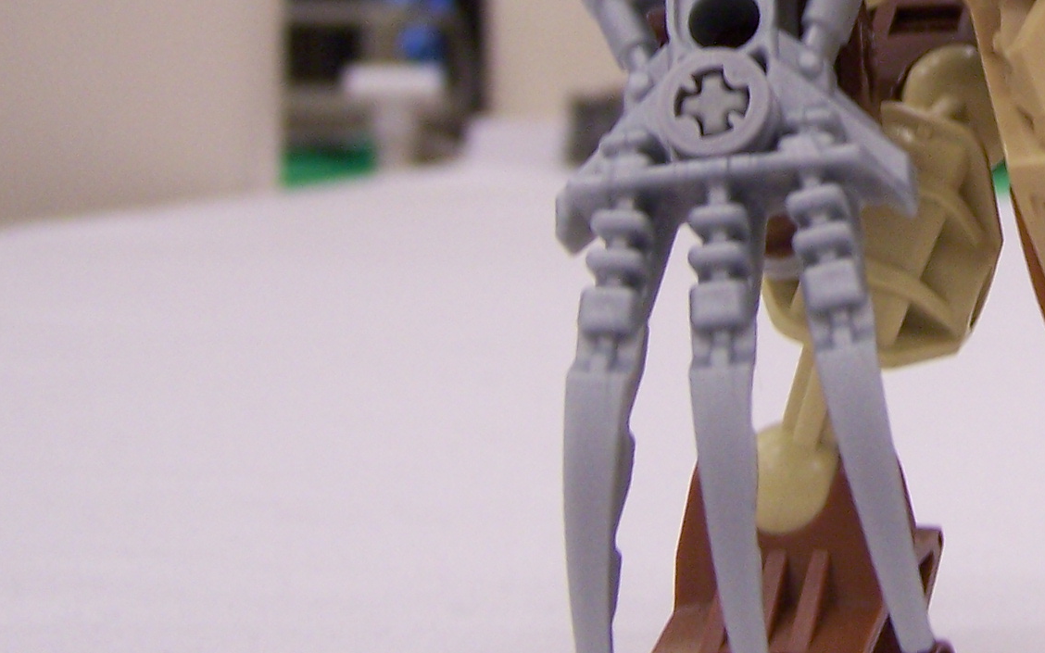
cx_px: 1088
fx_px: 2620
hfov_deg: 21.6
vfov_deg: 13.8
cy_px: -106
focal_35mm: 92
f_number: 2.8
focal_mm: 6.3
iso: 140
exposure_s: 1/30
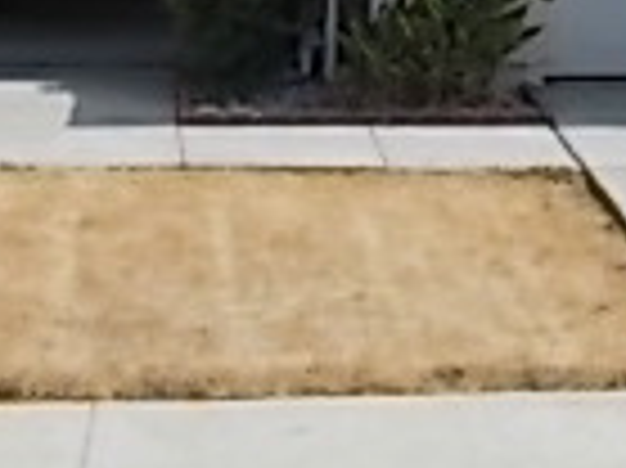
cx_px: 477
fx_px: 3252
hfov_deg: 11.0
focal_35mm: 180
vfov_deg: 7.9
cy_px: -490
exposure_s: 1/160
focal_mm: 6.9
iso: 80
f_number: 9.8
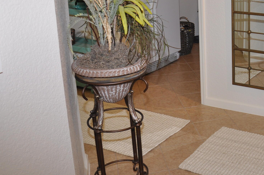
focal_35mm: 55
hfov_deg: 33.7
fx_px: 403
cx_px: 252
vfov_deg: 24.2
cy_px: 35
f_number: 5
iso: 400
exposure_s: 1/60
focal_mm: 18
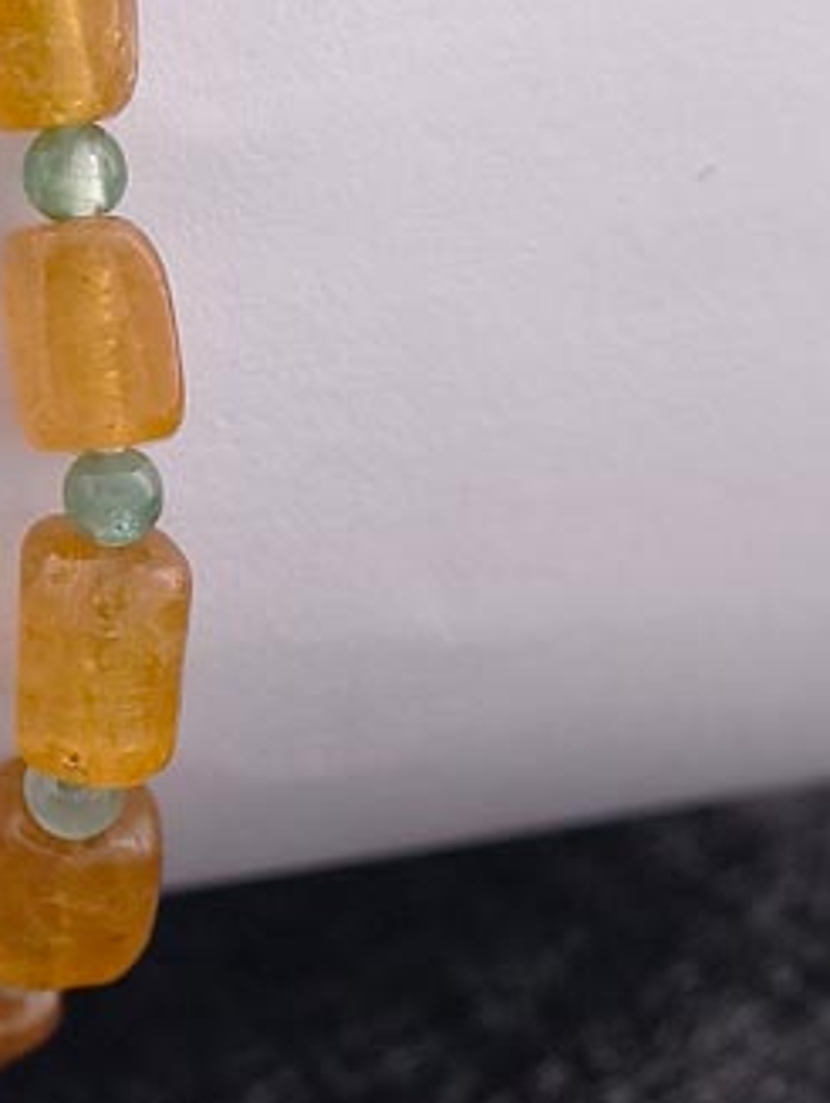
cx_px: 192
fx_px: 9572
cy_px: 211
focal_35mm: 300
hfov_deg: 5.0
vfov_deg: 6.6
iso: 125
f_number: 2.67
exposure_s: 1/160
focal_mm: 22.48
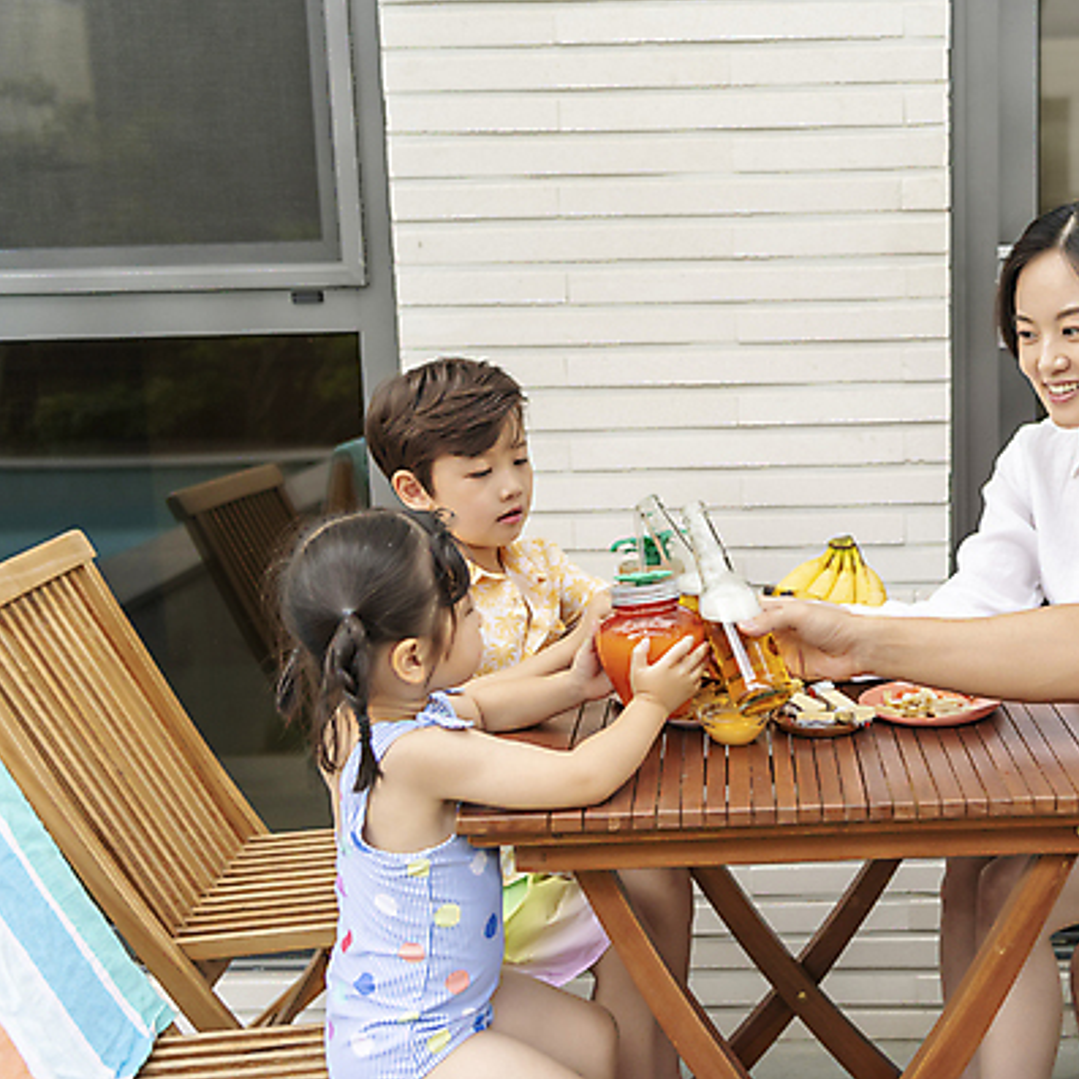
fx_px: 1587
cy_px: 538
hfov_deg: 36.7
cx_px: 796
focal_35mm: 45
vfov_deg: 37.6
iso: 200
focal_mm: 35
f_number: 2.8
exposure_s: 1/640
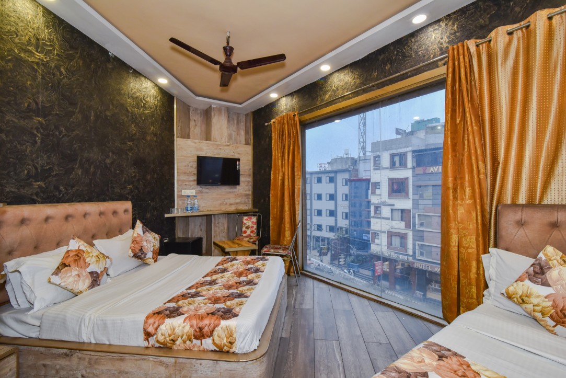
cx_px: 283
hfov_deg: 96.7
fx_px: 252
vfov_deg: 73.8
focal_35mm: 16
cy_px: 189
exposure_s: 1/50
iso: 1000
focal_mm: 16
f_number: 8
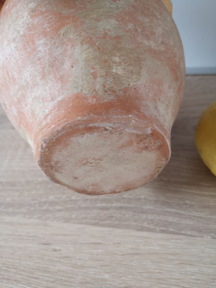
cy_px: 144
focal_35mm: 27
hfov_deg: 51.4
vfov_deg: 65.3
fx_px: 225
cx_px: 108
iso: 160
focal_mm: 3.95
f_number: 1.8
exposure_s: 1/33.3
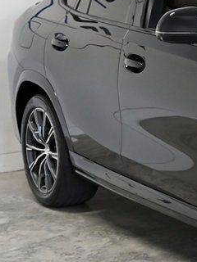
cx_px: 366
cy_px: 123
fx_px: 865
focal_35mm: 114
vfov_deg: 17.3
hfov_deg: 11.9
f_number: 5
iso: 2000
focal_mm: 37
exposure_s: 1/640
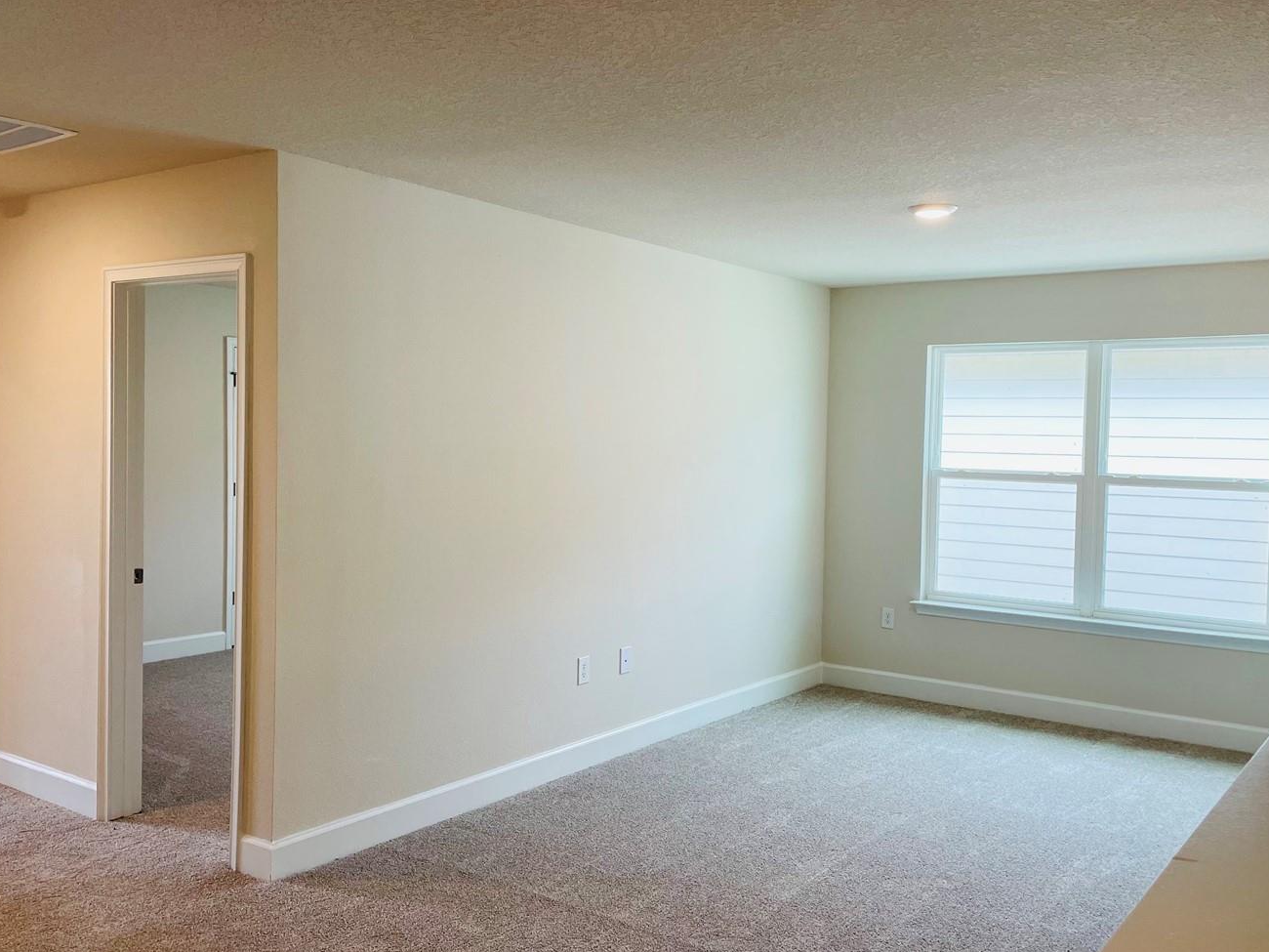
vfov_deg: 44.2
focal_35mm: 32
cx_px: 659
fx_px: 1173
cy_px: 471
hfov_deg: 56.8
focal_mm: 4.2
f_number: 1.6
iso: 80
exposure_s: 1/120
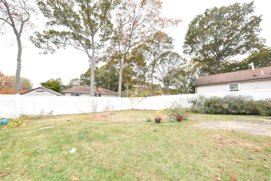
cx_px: 136
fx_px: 105
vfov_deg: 81.2
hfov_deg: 104.2
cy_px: 90
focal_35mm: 14
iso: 200
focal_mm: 14
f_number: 20
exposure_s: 1/5
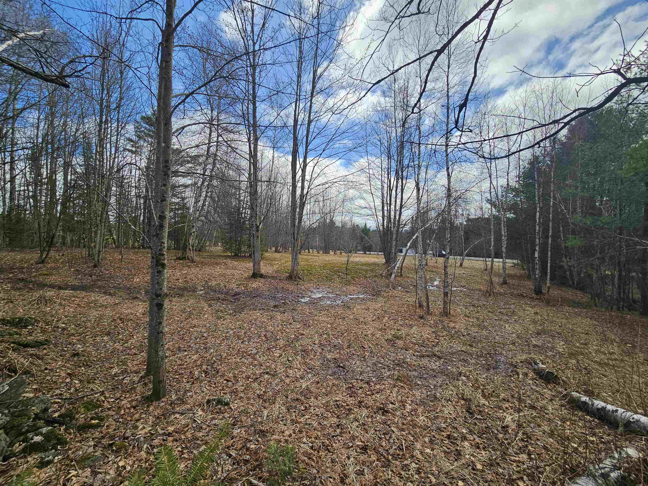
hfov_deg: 106.2
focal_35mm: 13
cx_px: 324
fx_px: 243
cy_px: 243
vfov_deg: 89.9
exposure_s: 1/2175
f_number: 2.2
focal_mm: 2.2
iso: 50
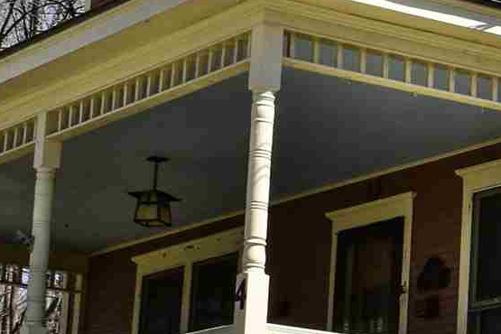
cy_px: 294
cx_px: 800
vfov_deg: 8.2
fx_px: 2310
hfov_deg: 11.7
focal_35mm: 166
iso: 100
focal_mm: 20
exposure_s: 1/250
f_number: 8
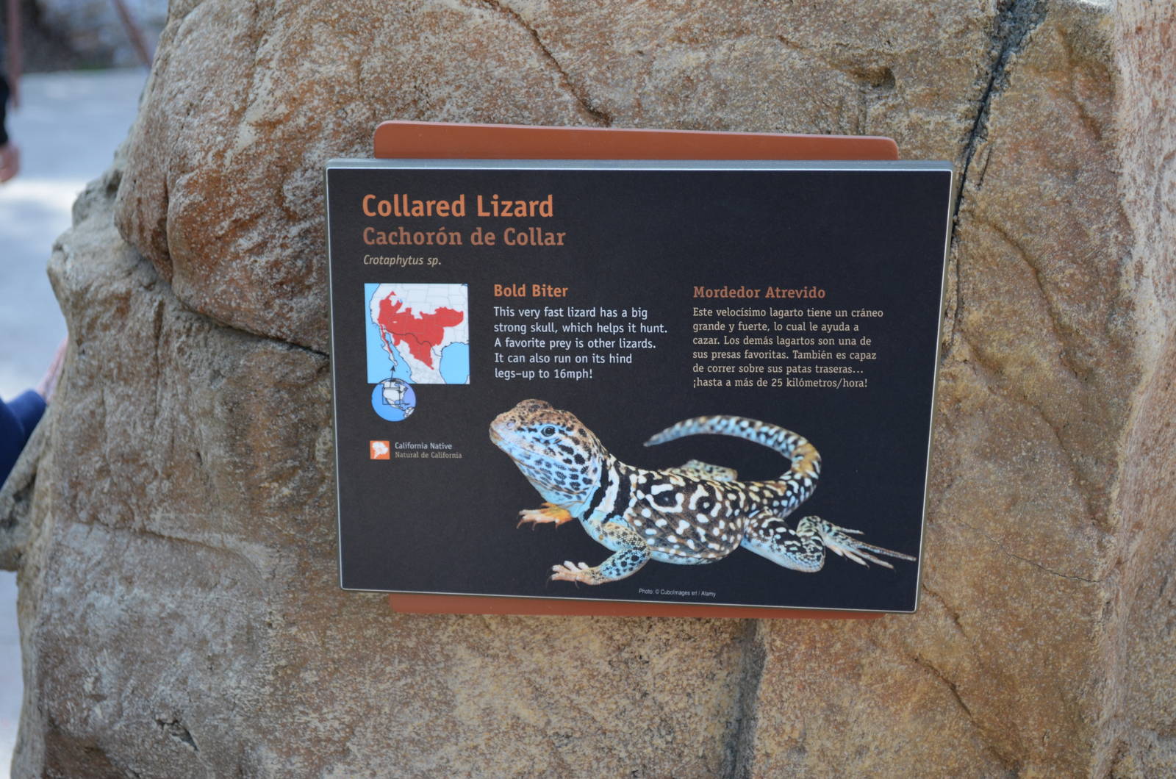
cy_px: 390
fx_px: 2445
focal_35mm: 75
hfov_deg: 27.0
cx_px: 588
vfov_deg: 18.1
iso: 320
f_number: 5.6
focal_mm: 50
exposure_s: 1/125
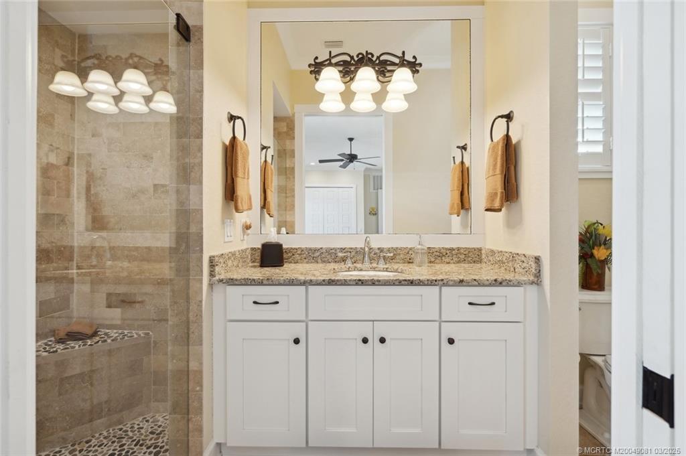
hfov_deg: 96.8
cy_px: 228
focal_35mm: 16
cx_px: 343
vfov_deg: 73.7
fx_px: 305
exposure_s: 1/13
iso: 200
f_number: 8
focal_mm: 16
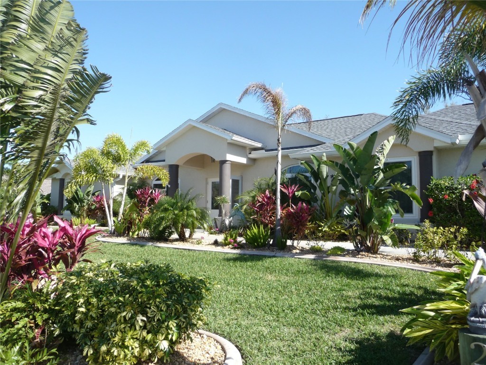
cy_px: 182
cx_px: 243
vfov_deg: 49.7
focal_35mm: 28
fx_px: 393
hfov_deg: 63.4
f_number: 3.3
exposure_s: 1/500
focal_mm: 4.7
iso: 100
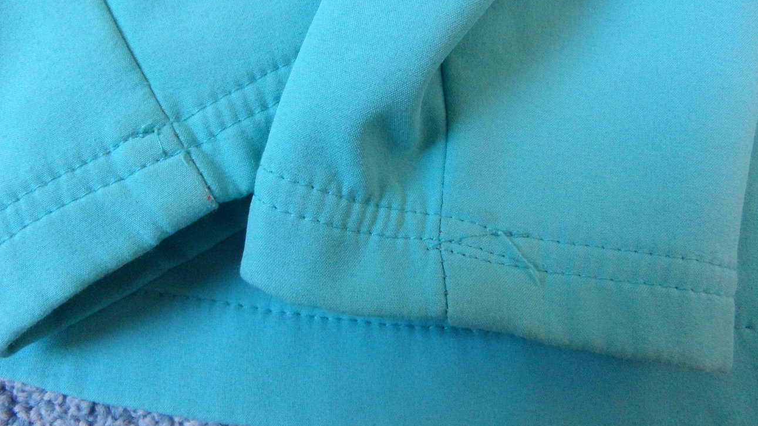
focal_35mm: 27
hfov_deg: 69.9
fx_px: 543
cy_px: 205
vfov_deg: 42.9
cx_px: 373
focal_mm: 4.1
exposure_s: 1/30
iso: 320
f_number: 2.9
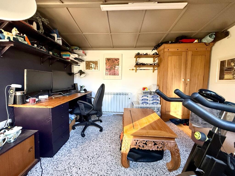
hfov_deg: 102.1
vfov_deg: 85.7
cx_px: 118
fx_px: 95
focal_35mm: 14
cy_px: 88
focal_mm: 2.22
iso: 320
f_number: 2.2
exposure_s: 1/99
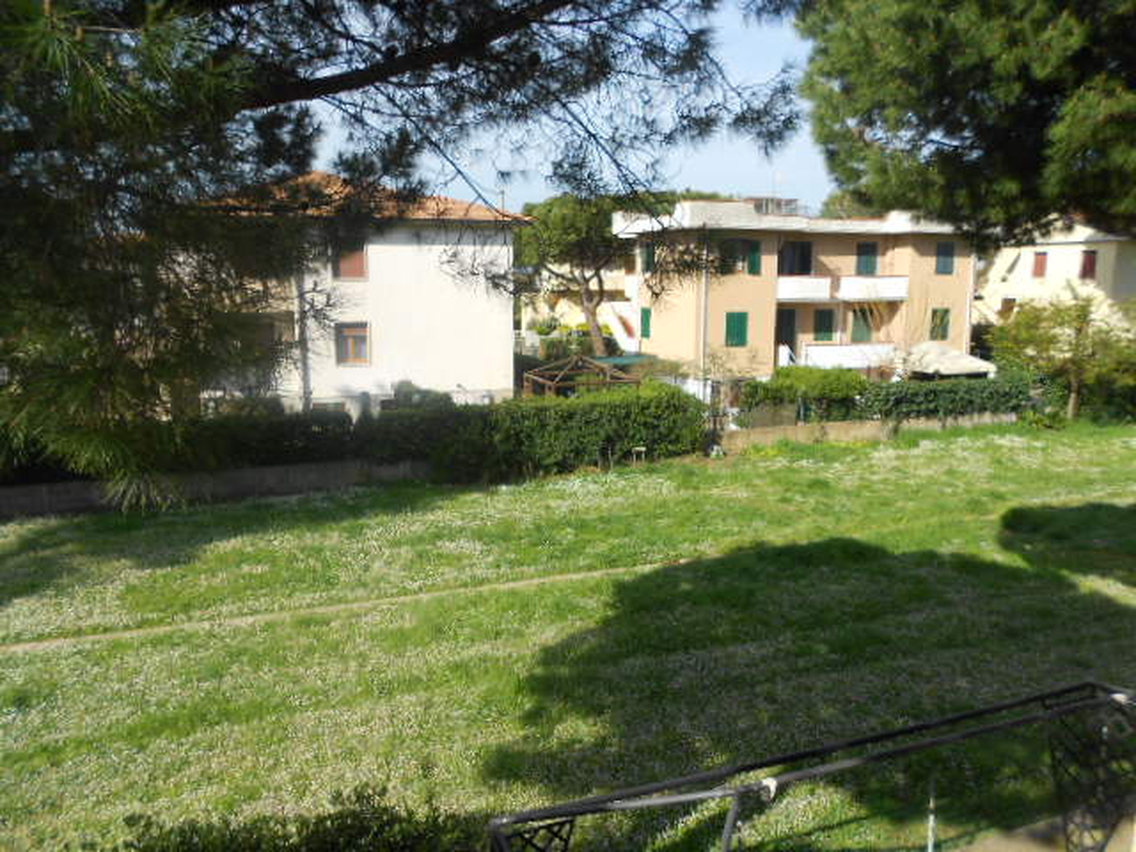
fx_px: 853
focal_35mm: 26
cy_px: 426
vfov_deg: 53.1
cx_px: 568
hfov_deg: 67.3
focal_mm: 4.6
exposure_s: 1/640
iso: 80
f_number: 3.2
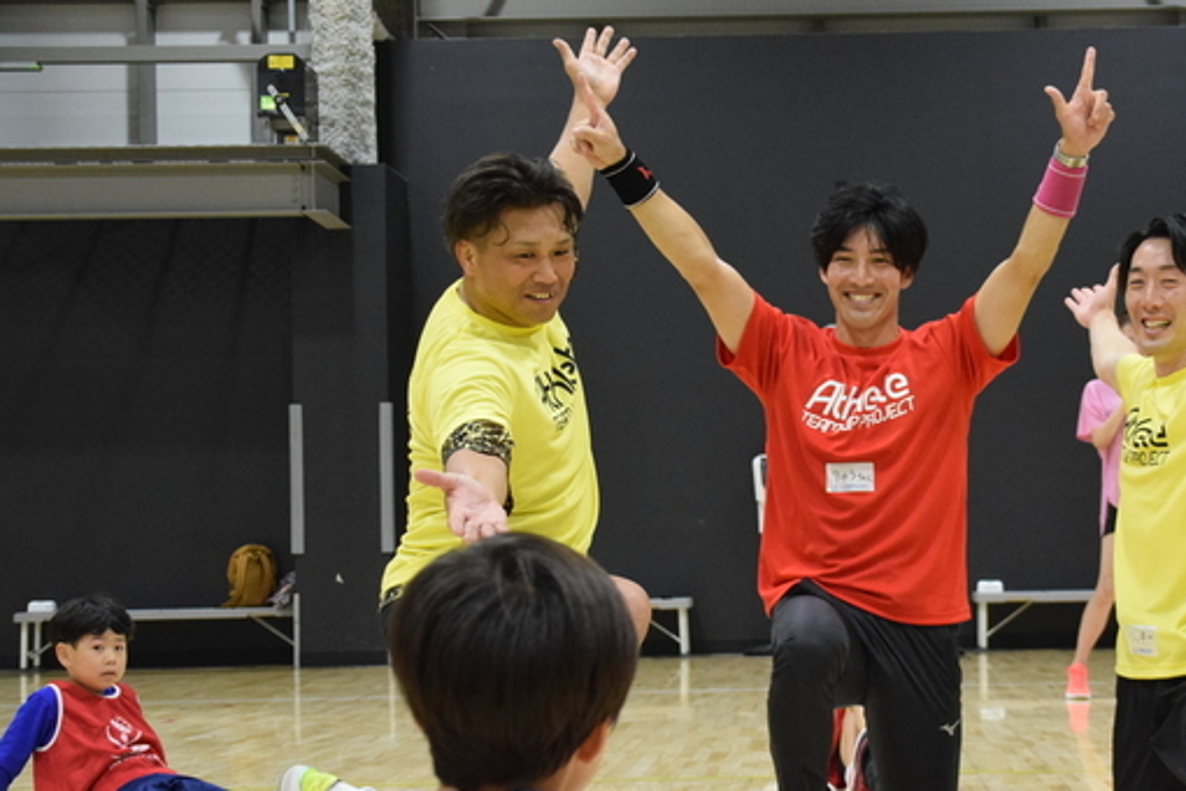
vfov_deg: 17.9
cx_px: 856
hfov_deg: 26.4
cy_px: 458
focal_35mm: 76
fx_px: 2504
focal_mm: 34
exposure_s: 1/400
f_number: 4.5
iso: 3200
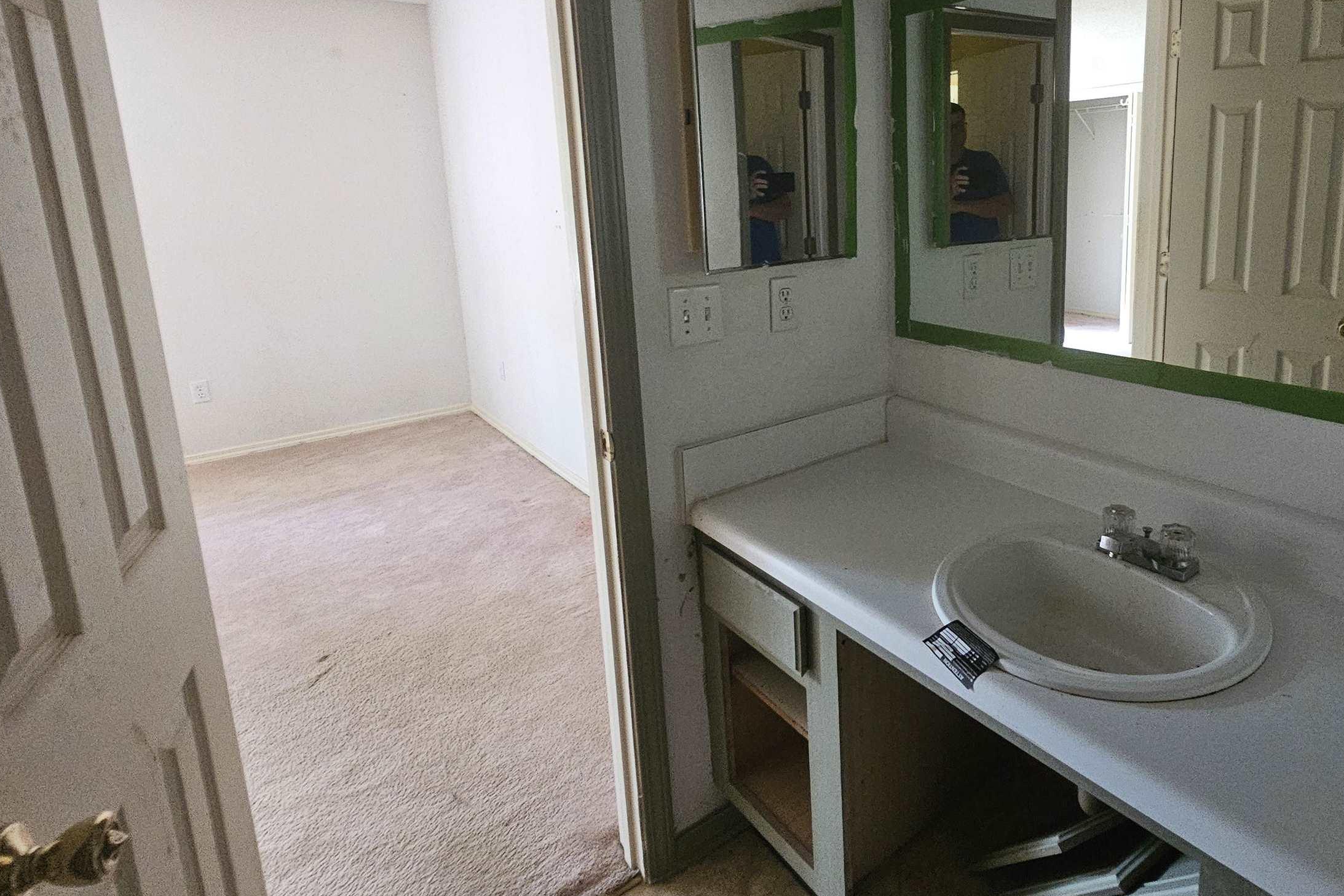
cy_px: 319
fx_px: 709
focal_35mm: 19
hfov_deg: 84.6
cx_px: 871
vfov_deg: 63.3
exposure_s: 1/30
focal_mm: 2.2
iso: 640
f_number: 2.2
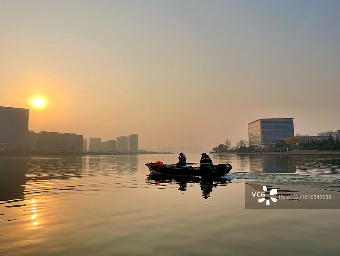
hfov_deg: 67.2
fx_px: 256
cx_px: 170
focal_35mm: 26
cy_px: 128
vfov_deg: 53.2
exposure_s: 1/2020
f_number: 1.6
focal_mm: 4.2
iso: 32
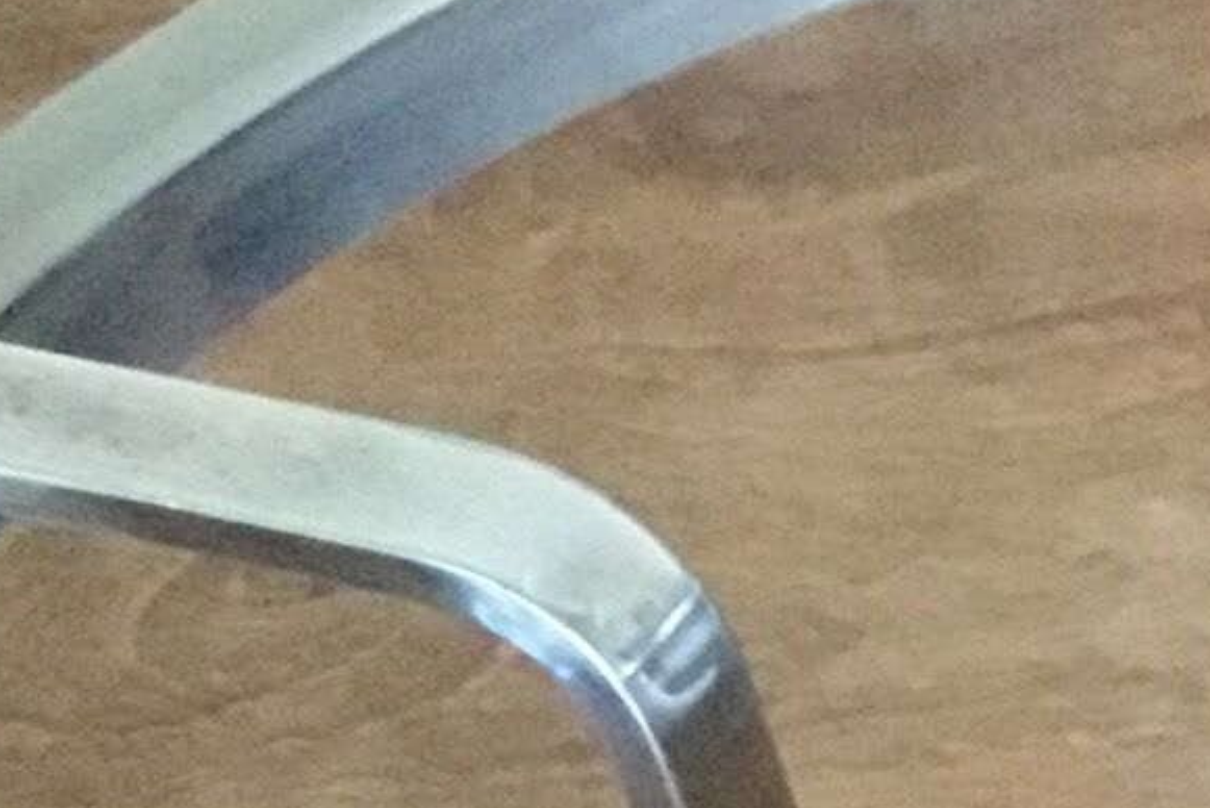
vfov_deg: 7.0
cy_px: 2105
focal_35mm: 181
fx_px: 6086
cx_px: 2603
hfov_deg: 10.3
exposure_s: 1/17
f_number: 2.4
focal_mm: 3.3
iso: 400
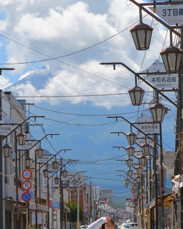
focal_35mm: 163
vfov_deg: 11.8
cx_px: 96
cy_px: 186
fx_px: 1104
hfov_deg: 9.5
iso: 800
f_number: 8
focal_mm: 70
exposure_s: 1/1800
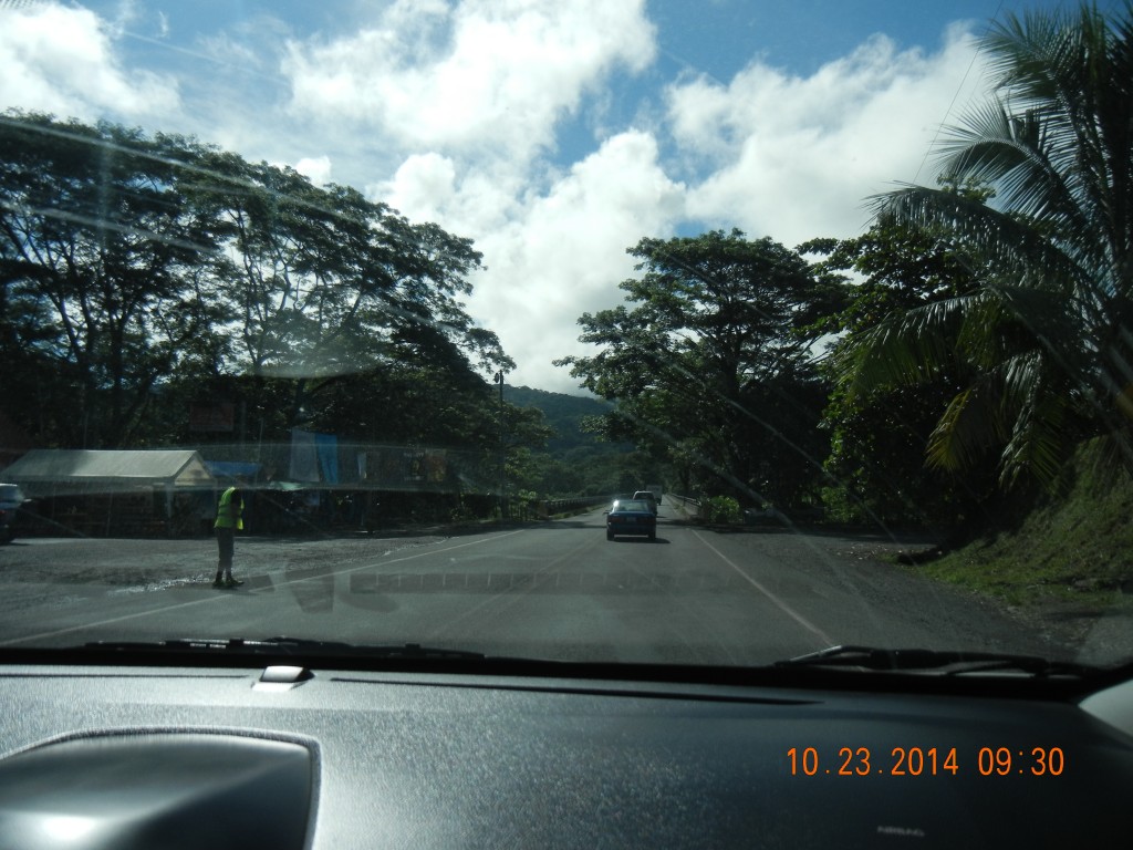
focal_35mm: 30
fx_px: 982
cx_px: 566
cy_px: 425
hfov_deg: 60.0
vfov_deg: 46.8
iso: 160
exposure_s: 1/753
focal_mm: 5.4
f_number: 7
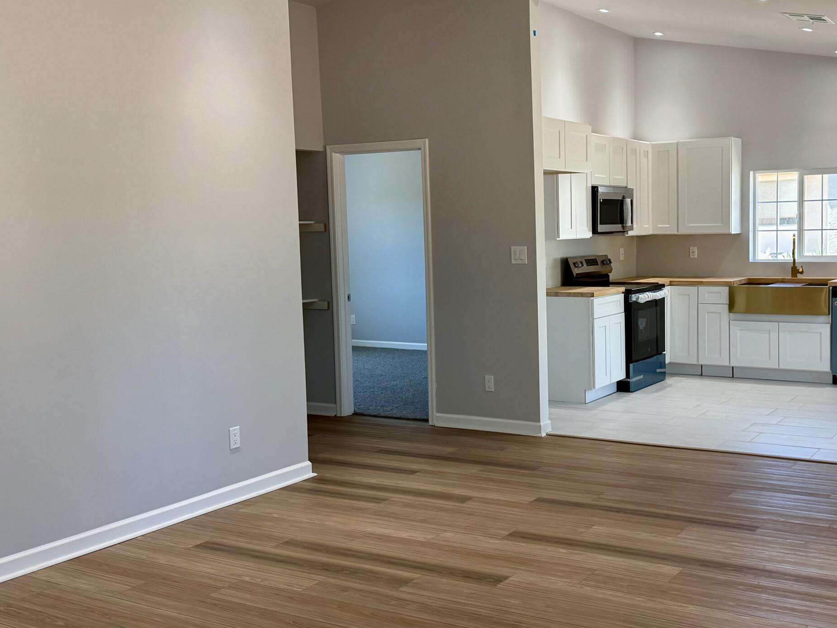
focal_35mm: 39
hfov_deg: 47.1
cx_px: 553
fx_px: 943
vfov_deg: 36.8
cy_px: 295
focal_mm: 6.76
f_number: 1.78
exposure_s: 1/215
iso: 160
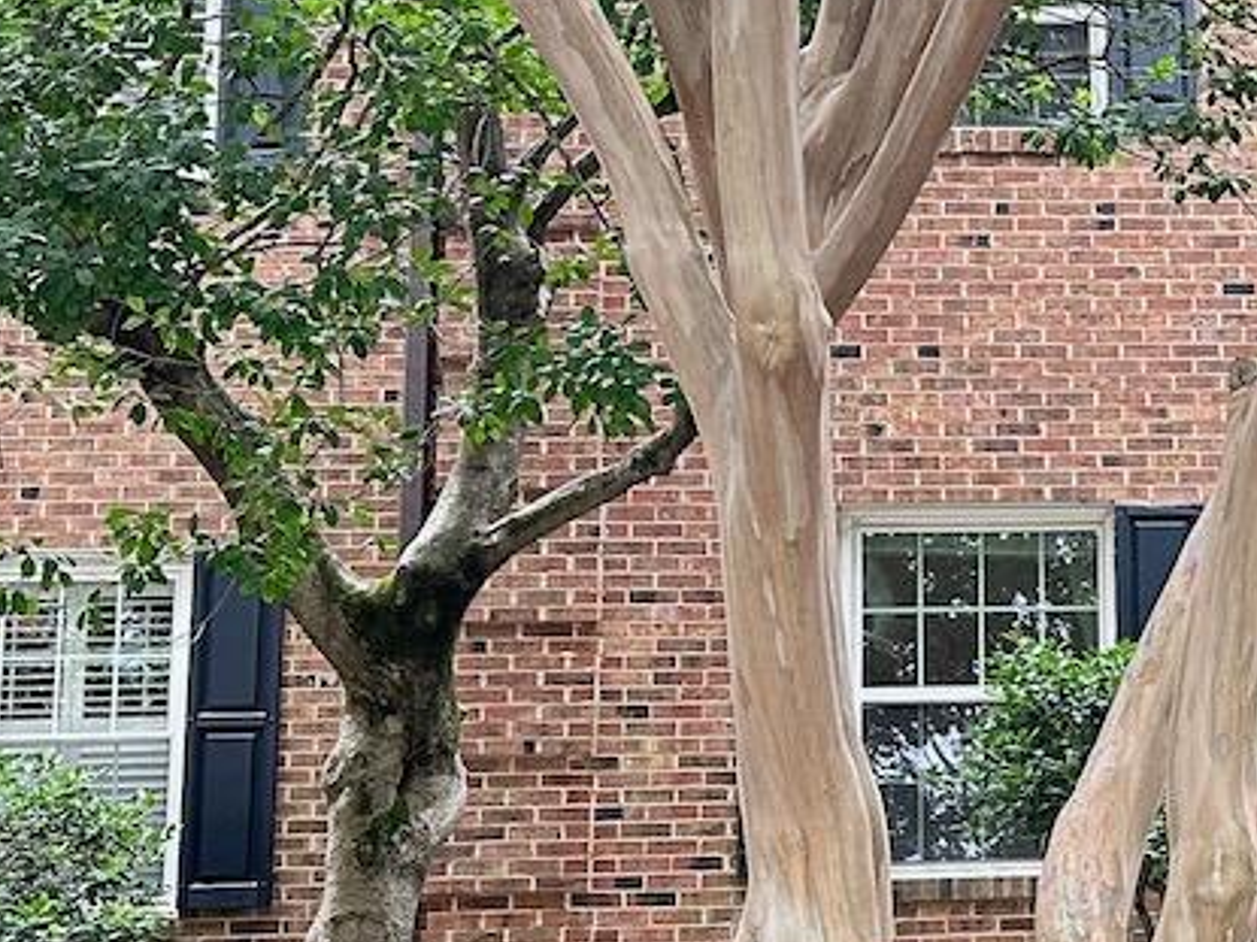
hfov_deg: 24.5
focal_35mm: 74
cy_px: 685
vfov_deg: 19.8
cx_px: 1405
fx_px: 2686
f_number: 1.78
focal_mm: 6.86
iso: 250
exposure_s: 1/121
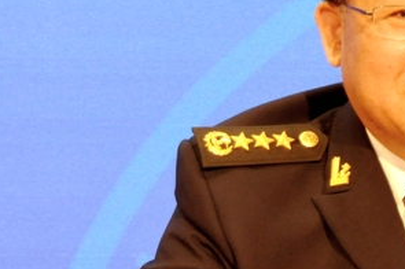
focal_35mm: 331
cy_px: 89
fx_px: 3716
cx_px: 419
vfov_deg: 4.1
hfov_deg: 6.2
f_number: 5
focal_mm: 65
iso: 800
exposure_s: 1/50
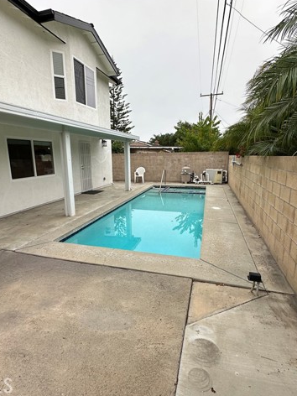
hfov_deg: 68.6
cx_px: 142
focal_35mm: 19
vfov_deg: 84.7
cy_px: 196
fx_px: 217
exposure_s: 1/310
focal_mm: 2.22
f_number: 2.2
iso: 40
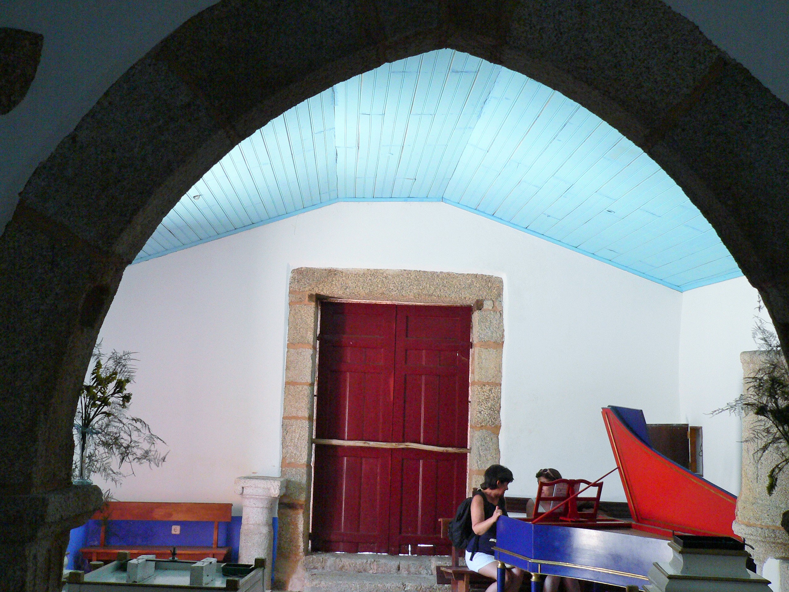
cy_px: 296
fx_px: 1117
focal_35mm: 49
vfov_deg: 29.7
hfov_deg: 38.9
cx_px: 394
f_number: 2.8
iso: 200
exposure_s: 1/25
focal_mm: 8.2
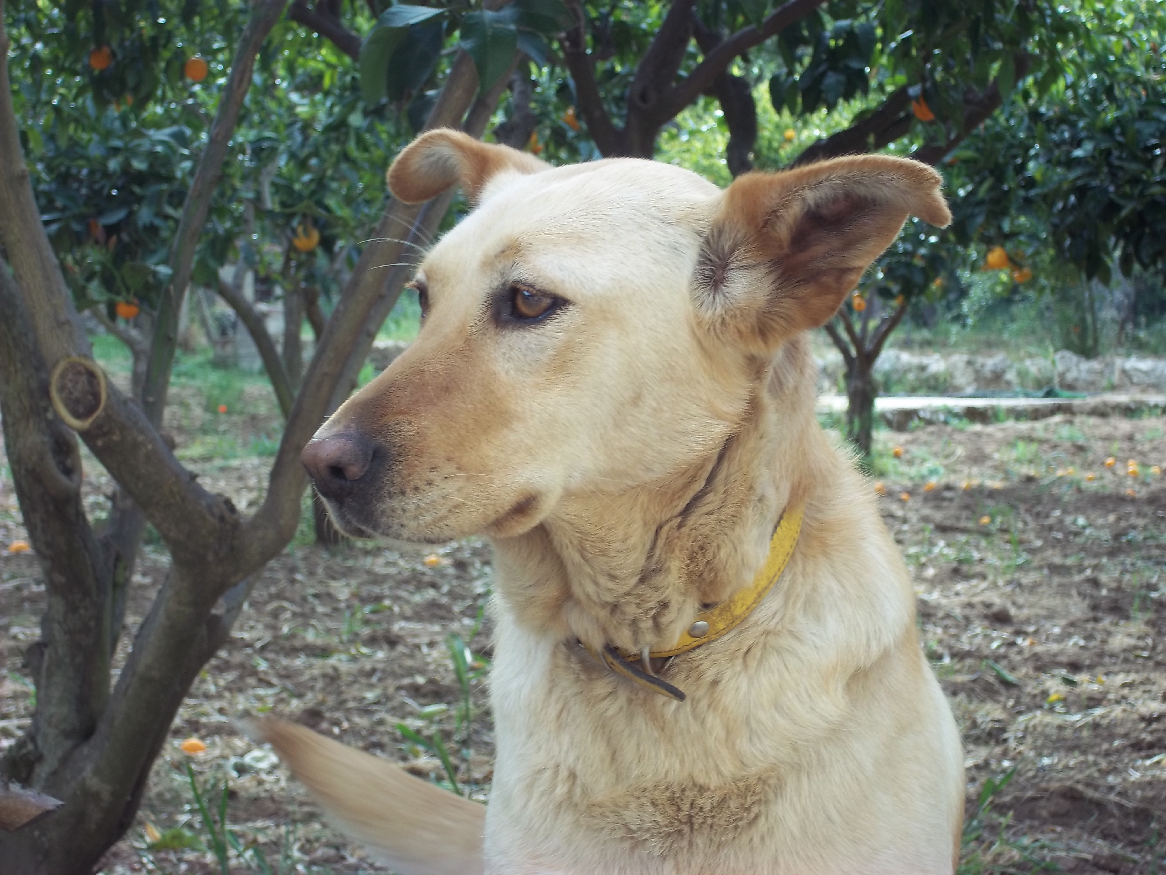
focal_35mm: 70
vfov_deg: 21.0
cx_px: 583
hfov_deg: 27.8
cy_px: 438
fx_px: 2358
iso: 80
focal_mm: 12.5
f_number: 4.4
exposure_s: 1/80
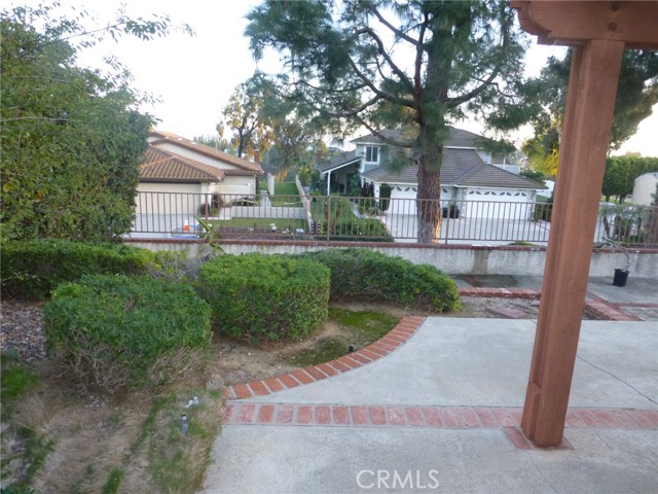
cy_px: 247
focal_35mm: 24
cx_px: 329
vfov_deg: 56.8
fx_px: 456
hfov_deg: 71.6
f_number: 3.3
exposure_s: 1/60
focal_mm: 4.3
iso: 250
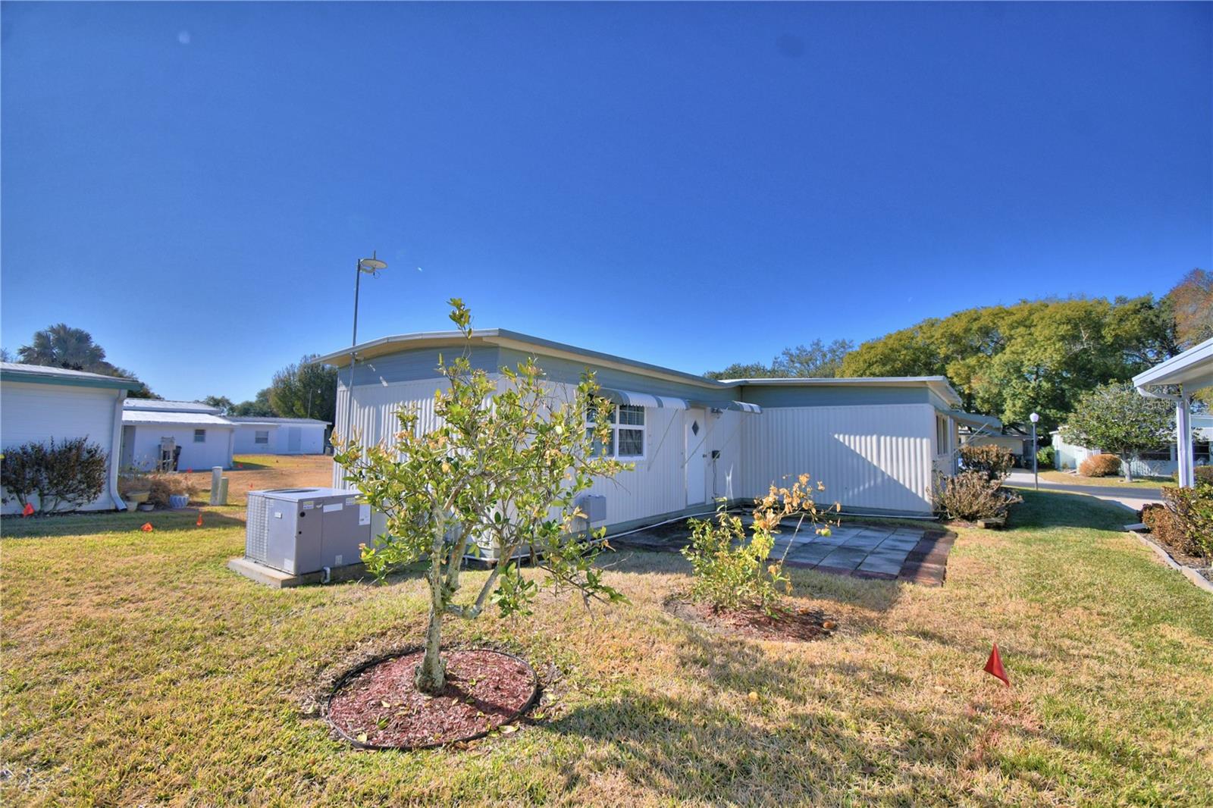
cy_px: 404
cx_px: 606
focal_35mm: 15
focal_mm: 10
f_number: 4.5
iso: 100
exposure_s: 1/2000
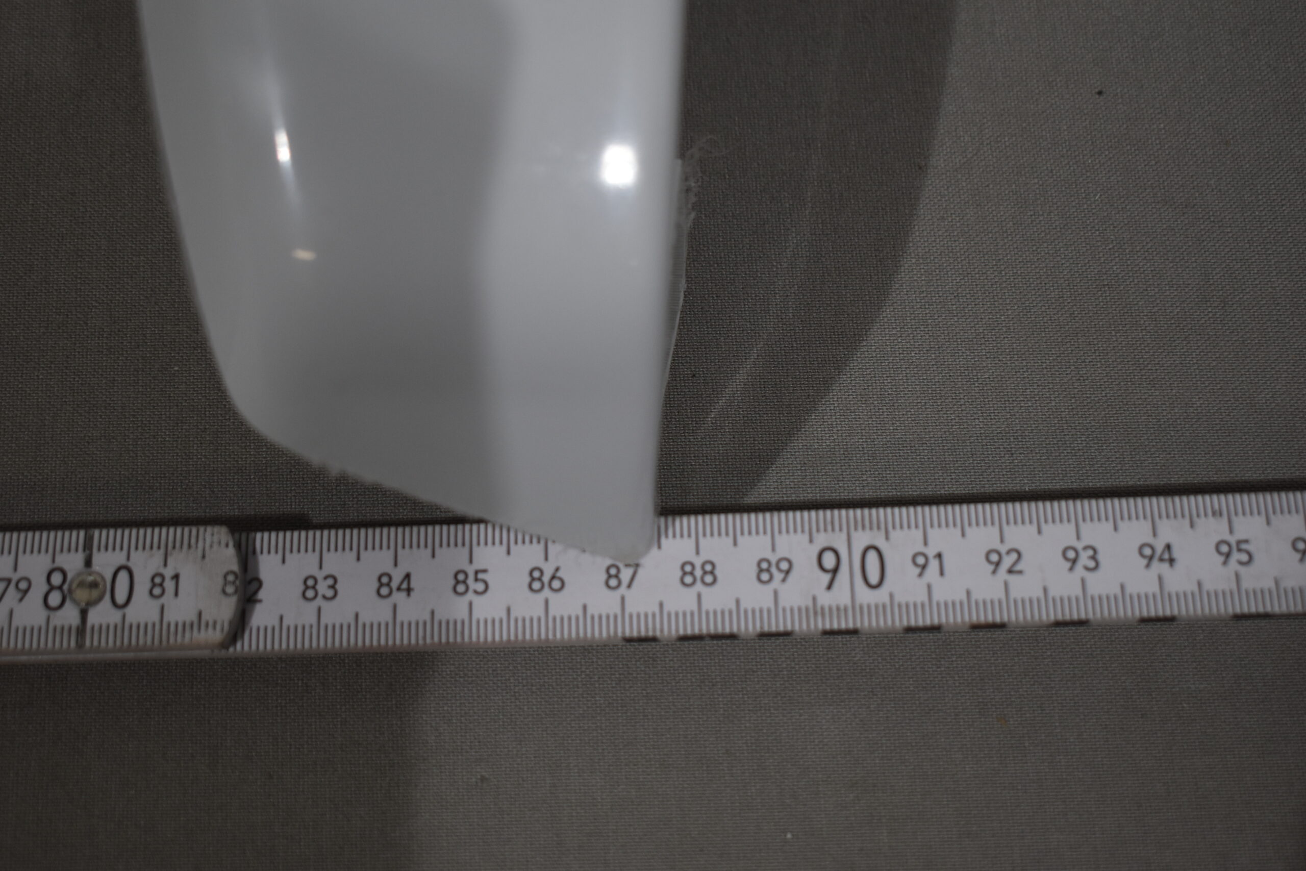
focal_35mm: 52
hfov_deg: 37.8
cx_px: 653
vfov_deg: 25.8
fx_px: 1905
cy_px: 436
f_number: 4.5
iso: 400
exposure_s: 1/250
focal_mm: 35
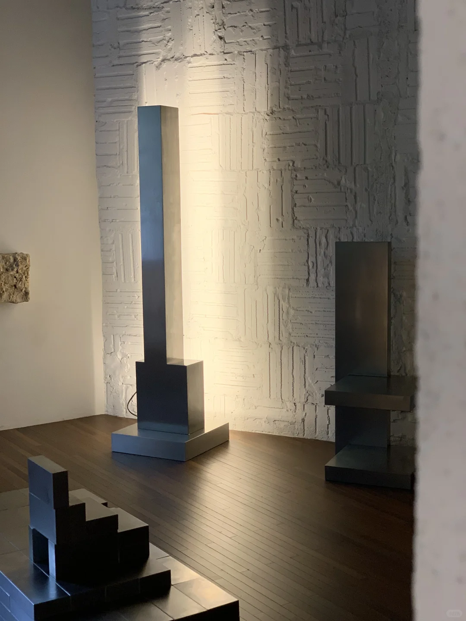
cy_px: 310
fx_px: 933
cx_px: 233
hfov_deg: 28.0
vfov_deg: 36.8
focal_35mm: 52
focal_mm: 6
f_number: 2.4
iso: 125
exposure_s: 1/50
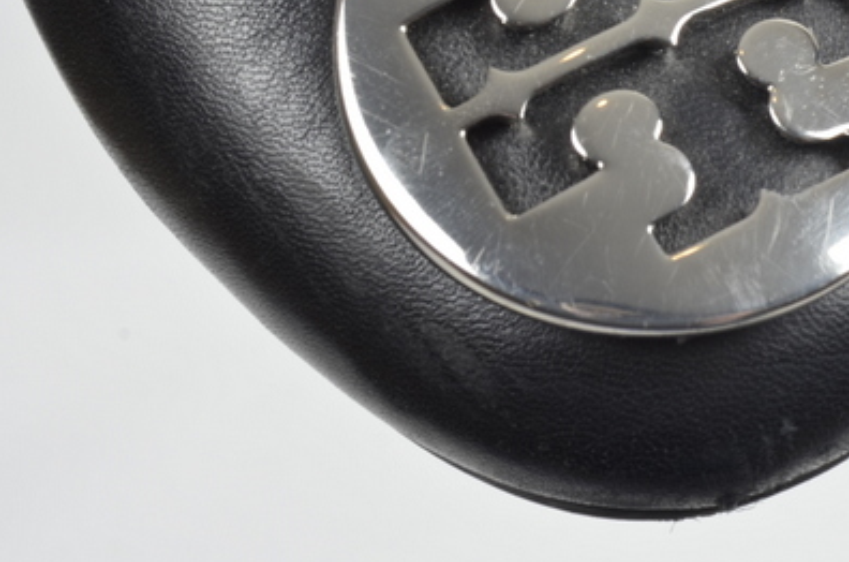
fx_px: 2141
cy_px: 45
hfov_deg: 22.2
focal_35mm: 91
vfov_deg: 14.8
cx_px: 645
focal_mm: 30
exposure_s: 1/100
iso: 200
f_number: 13
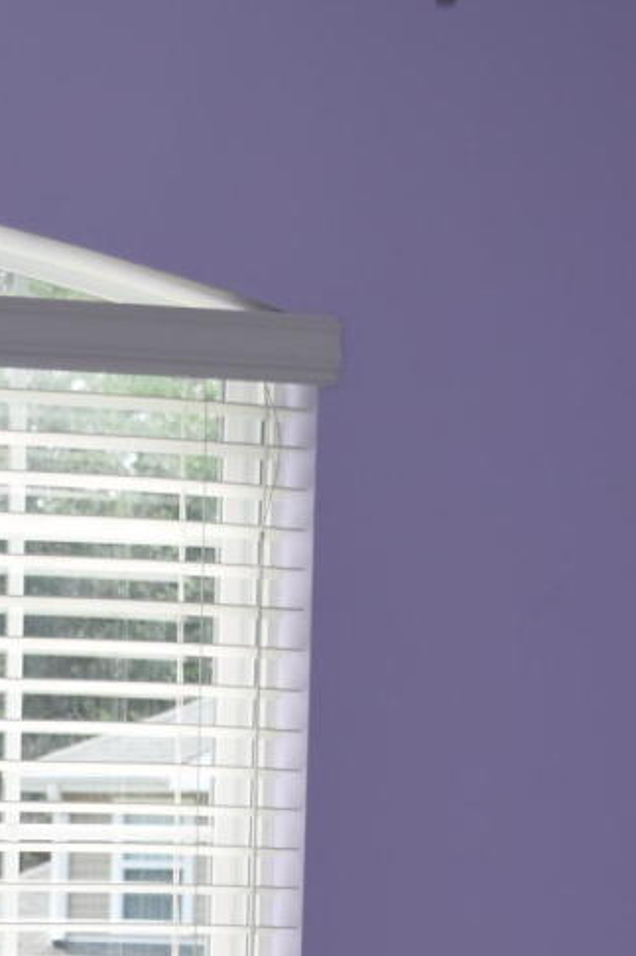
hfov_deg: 8.1
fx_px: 4430
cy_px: 1605
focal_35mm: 167
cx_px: -223
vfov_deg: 11.6
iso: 110
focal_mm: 27
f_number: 5.6
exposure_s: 1/125
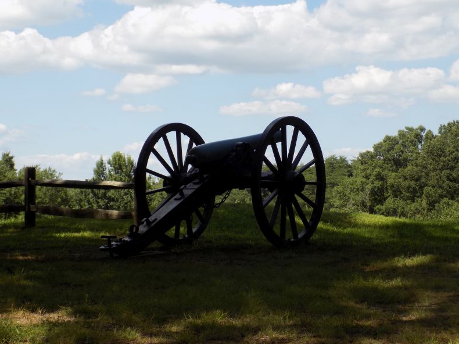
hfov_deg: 24.7
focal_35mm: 79
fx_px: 1047
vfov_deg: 18.7
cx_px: 229
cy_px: 171
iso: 80
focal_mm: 13.9
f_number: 4.3
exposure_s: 1/400
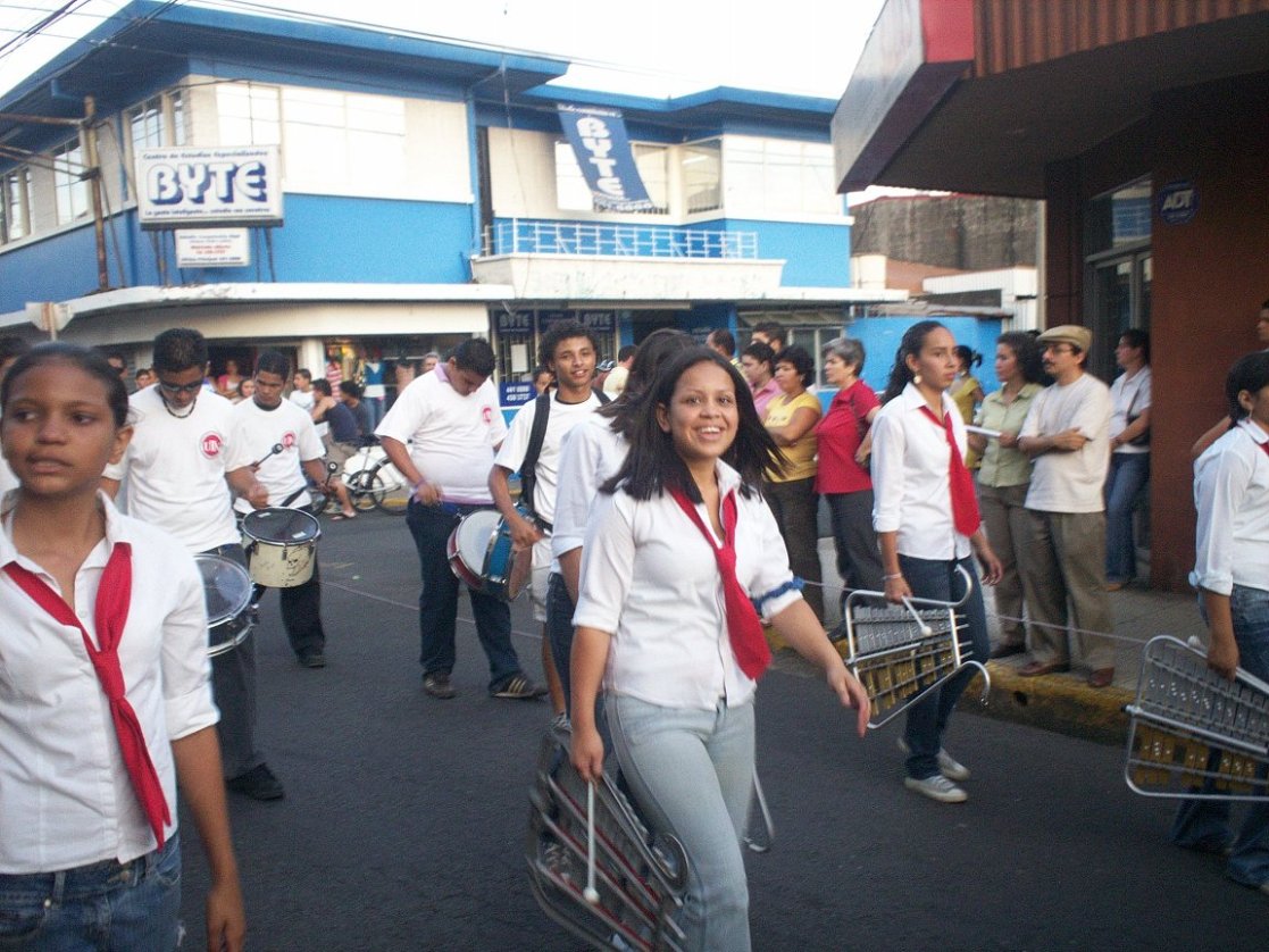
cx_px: 634
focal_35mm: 36
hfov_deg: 51.3
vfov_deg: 39.7
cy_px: 476
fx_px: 1320
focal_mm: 6
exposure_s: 1/42.6
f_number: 4.5
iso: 140
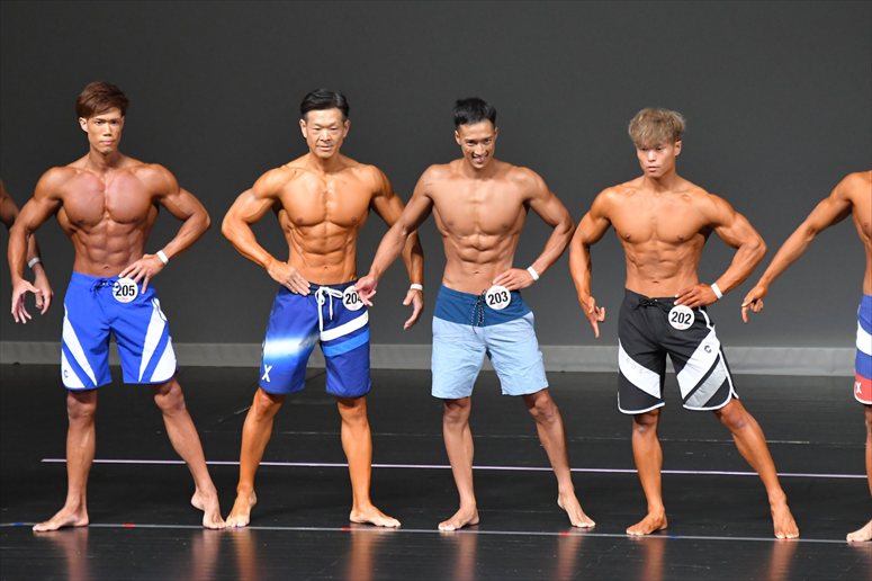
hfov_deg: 6.9
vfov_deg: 4.6
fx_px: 7263
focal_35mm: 300
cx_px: 436
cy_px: 290
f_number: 5.6
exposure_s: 1/400
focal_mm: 200
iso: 5000
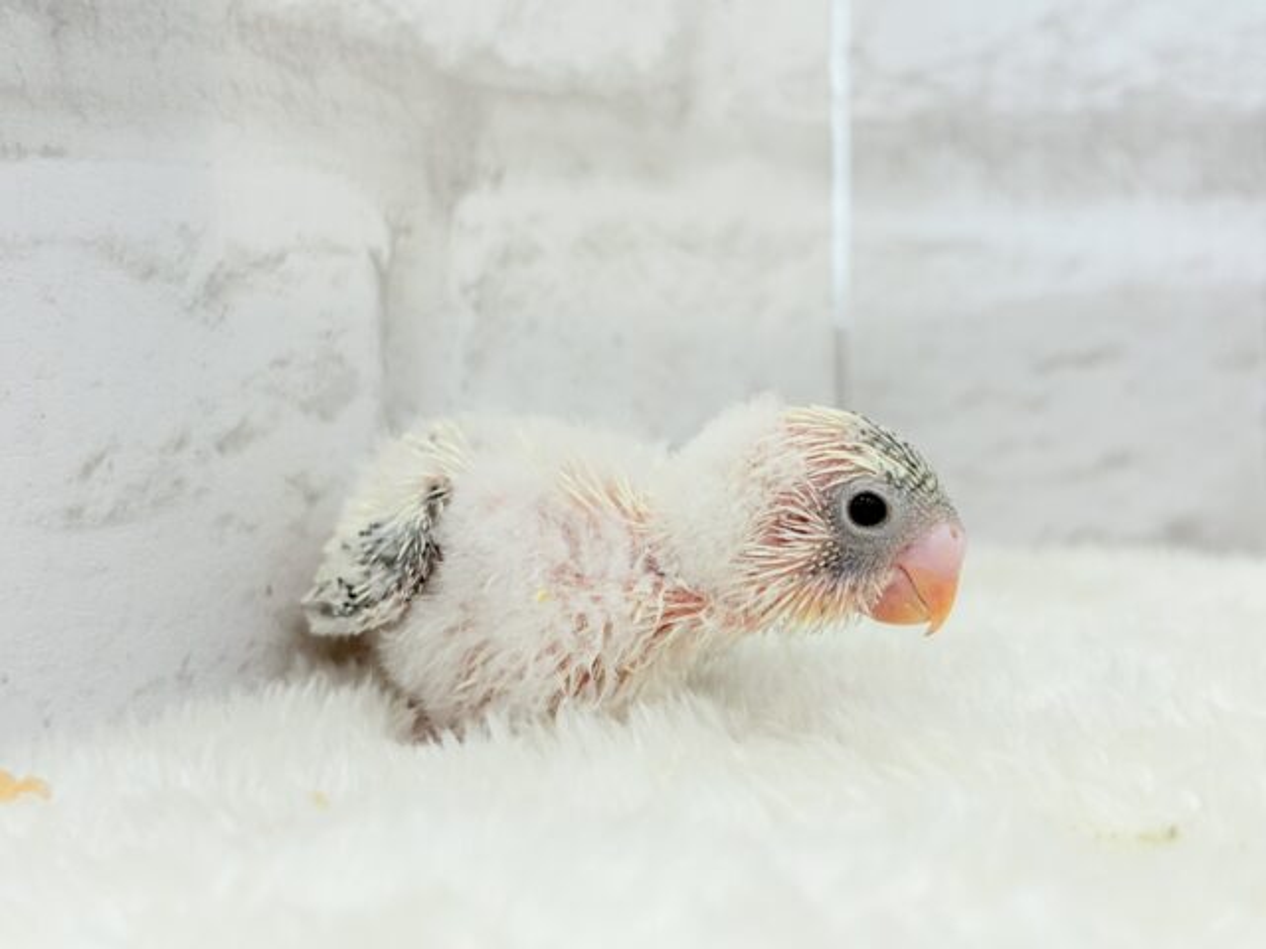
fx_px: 1902
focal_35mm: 52
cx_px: 633
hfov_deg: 36.8
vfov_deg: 28.0
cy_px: 474
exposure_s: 1/100
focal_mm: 5.96
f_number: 1.6
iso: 64
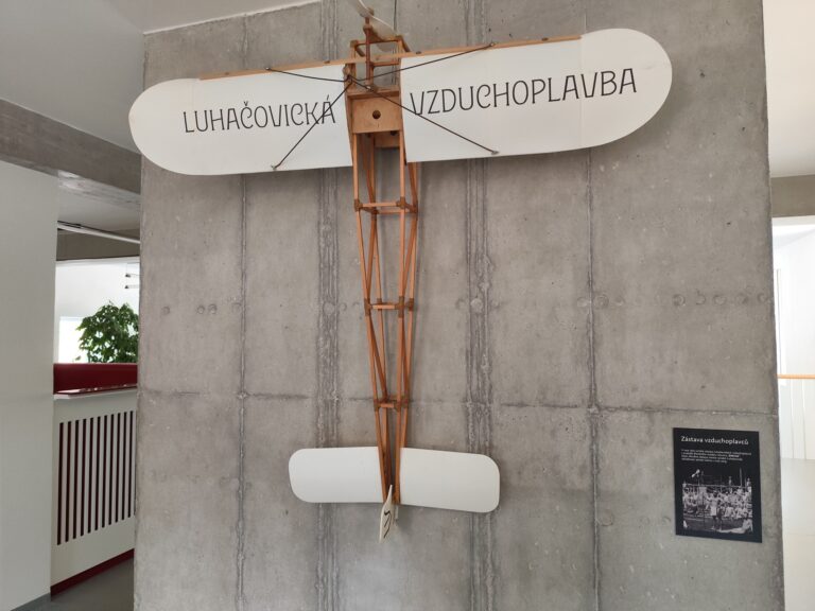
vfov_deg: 58.9
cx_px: 408
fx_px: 542
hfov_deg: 73.9
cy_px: 306
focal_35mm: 23
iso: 400
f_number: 1.65
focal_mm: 6.19
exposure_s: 1/100
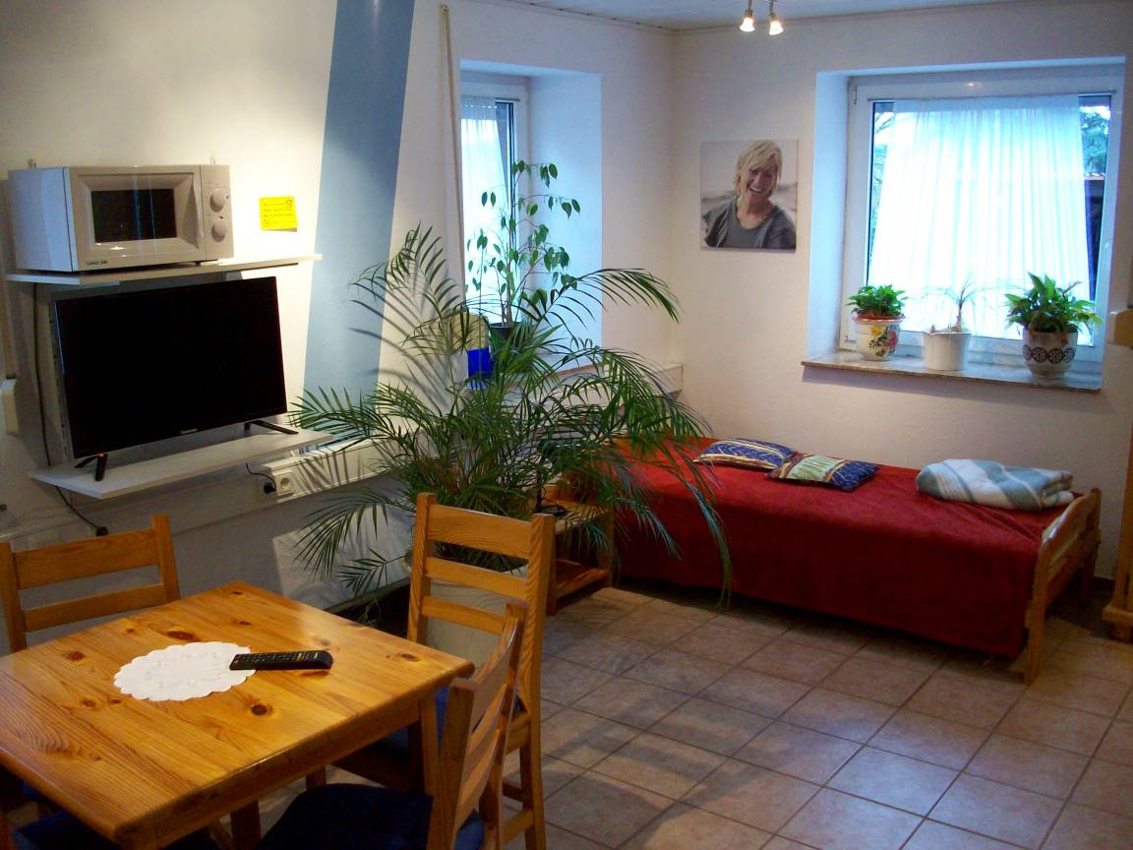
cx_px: 566
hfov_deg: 54.0
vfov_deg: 41.8
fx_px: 1113
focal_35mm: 34
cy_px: 425
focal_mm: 5.7
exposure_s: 1/15.7
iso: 160
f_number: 2.8
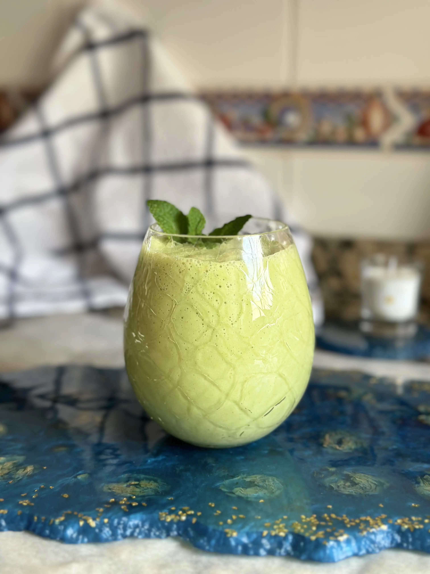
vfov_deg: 39.7
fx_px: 795
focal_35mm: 48
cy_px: 287
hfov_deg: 30.3
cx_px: 215
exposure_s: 1/121
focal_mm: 6.86
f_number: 1.78
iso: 125
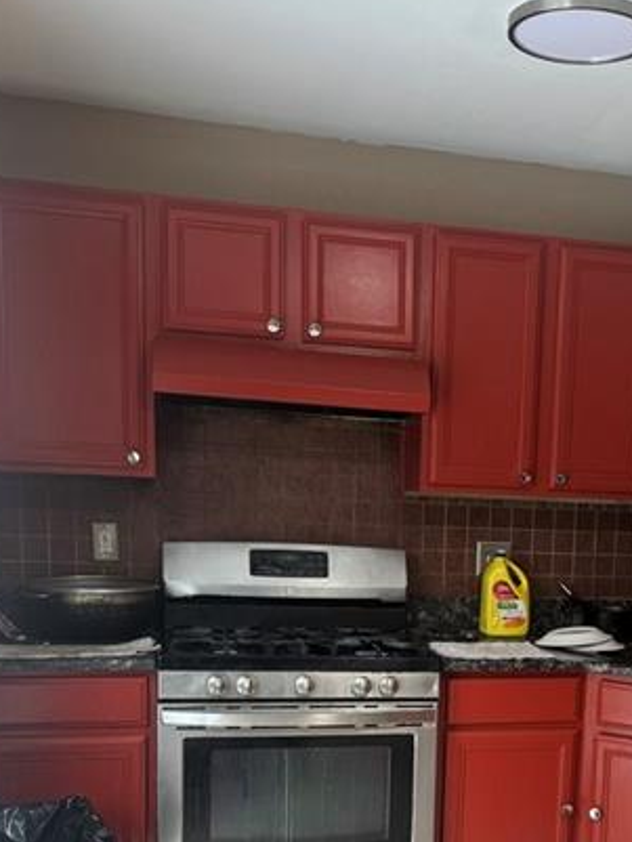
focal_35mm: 46
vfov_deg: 39.6
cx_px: 506
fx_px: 1119
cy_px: 676
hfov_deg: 30.8
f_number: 1.78
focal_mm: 6.76
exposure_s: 1/60
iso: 160
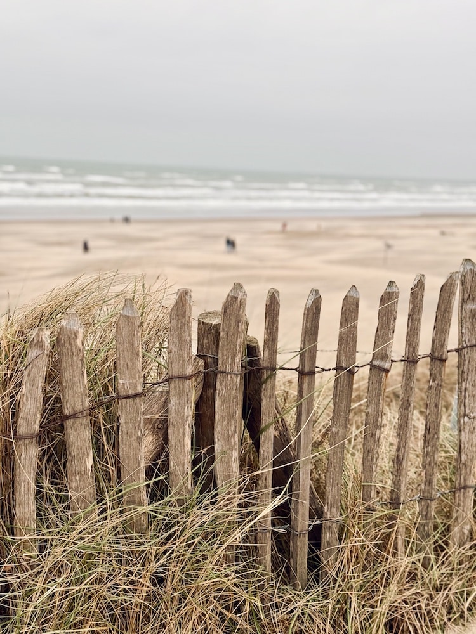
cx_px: 238
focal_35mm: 48
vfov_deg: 39.7
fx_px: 880
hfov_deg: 30.3
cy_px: 317
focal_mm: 6.86
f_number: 1.78
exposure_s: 1/621
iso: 64
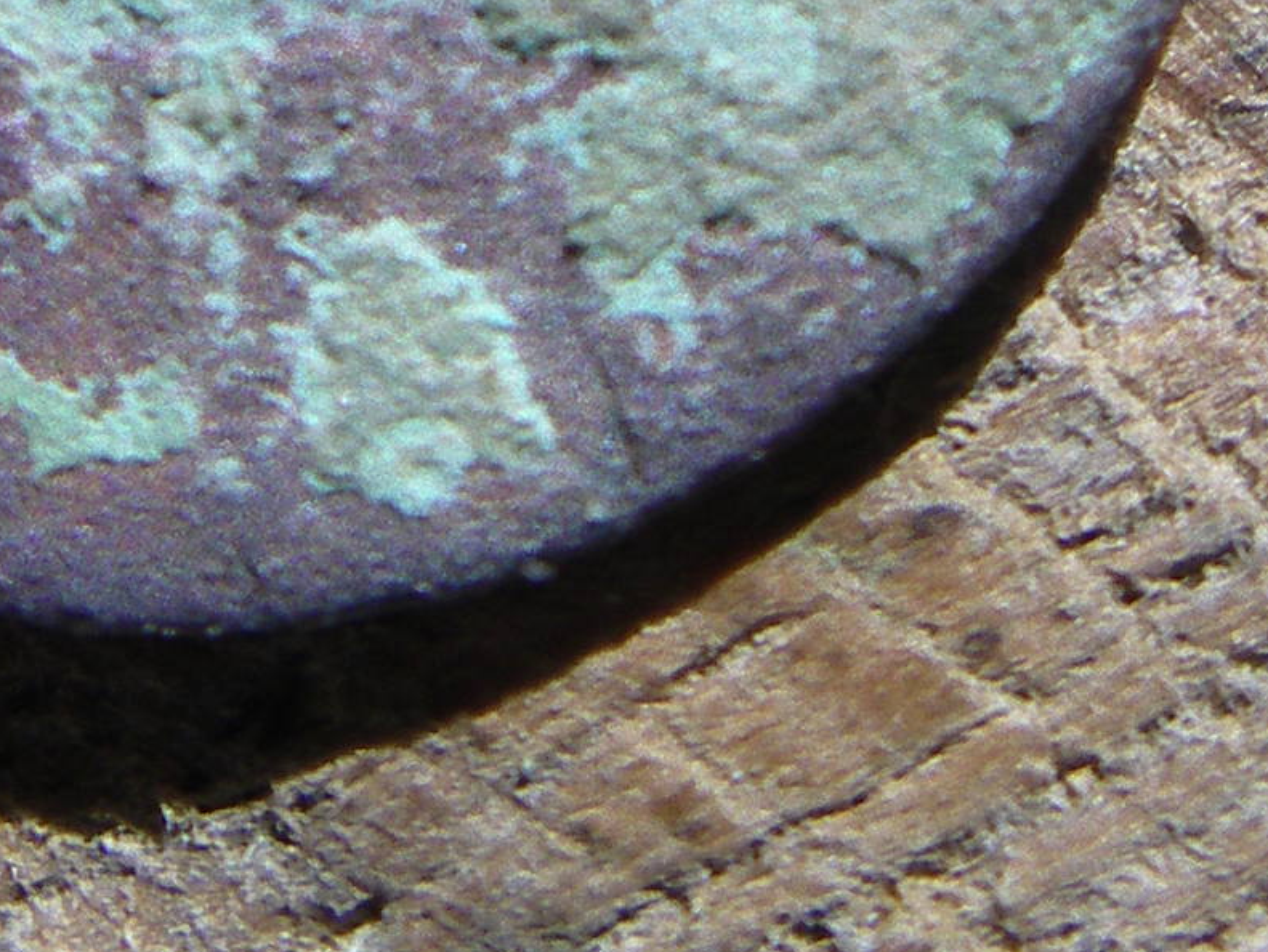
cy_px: -789
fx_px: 5241
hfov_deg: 13.8
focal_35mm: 143
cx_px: 330
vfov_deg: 9.8
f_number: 4.2
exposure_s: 1/320
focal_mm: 7.8
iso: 80
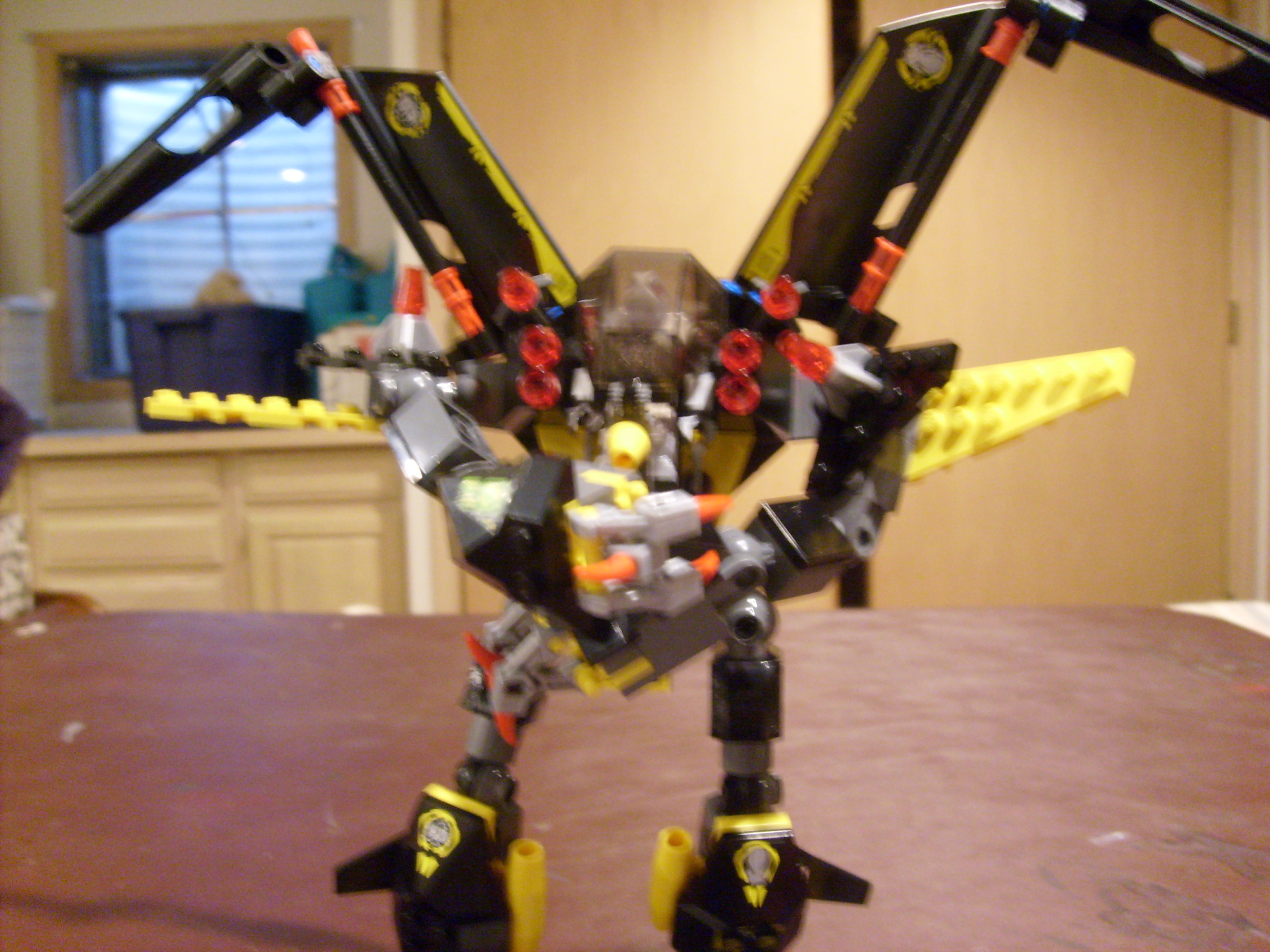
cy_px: 476
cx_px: 635
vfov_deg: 40.7
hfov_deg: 52.6
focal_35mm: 35
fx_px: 1284
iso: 200
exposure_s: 1/3
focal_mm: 5.8
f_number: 2.8
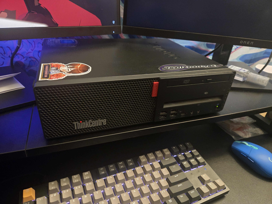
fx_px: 181
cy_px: 102
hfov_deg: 73.9
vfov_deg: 58.9
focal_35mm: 23
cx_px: 136
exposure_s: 1/60
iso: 1250
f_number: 1.8
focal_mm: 5.4
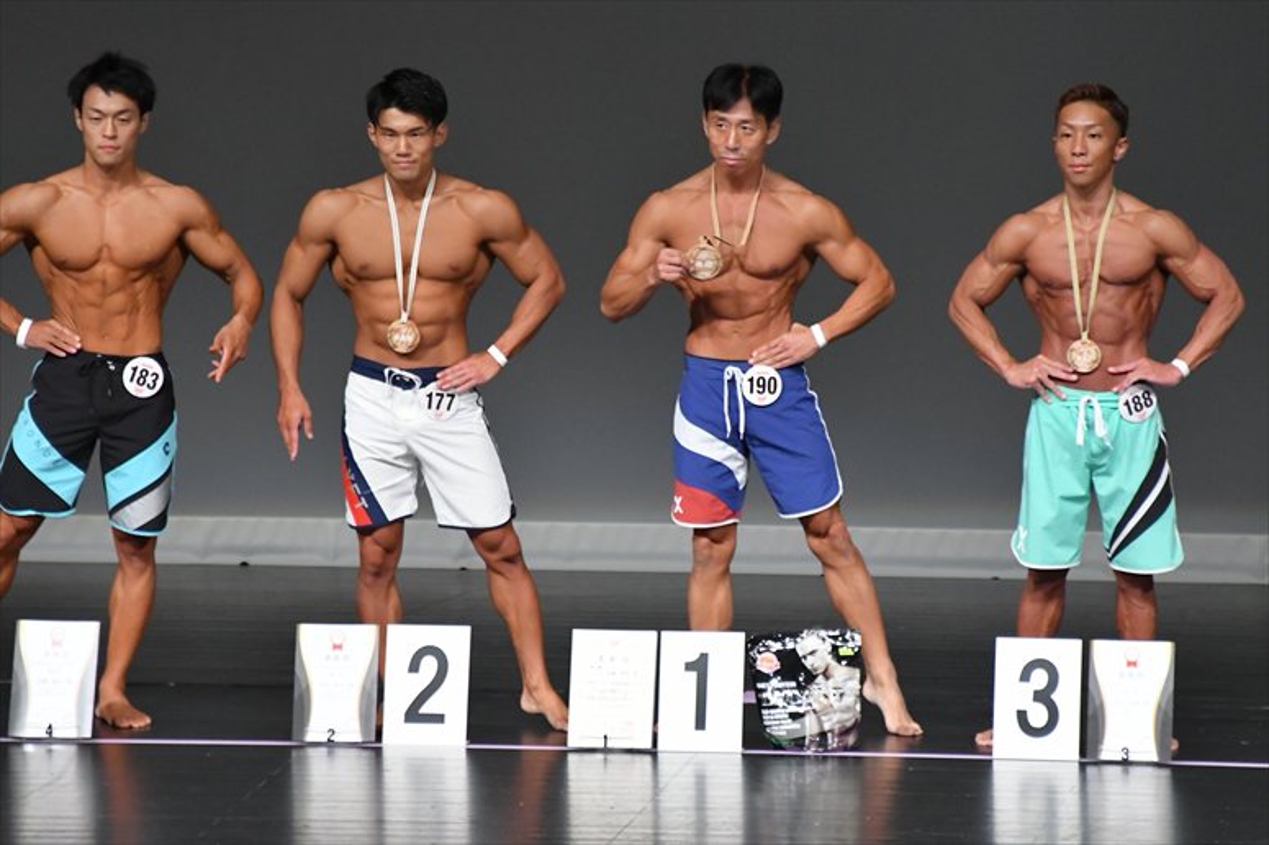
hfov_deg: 5.5
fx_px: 13212
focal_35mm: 375
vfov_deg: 3.7
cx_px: 634
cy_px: 422
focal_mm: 250
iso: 5000
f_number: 5.6
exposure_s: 1/400
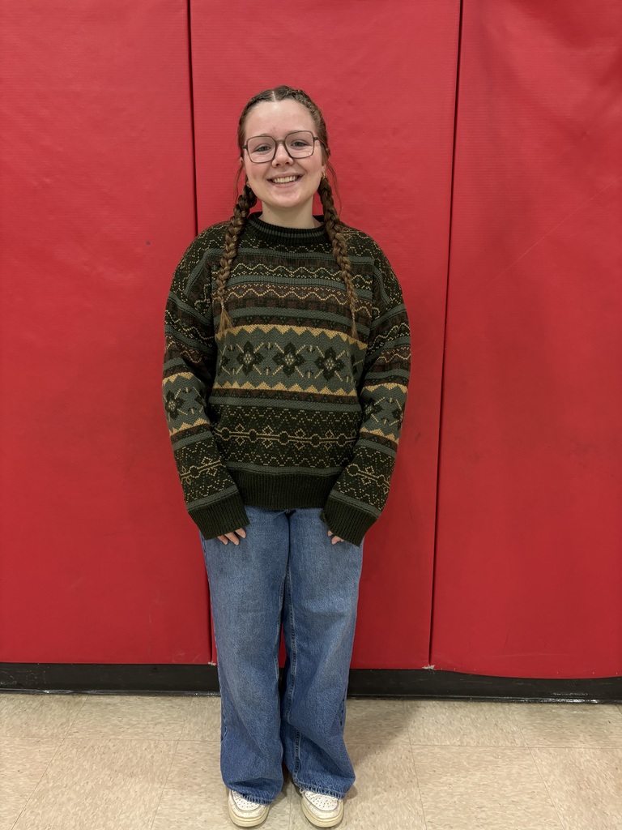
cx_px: 311
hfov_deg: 53.1
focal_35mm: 26
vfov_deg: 67.3
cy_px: 415
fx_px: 623
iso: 160
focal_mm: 5.96
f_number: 1.6
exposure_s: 1/60
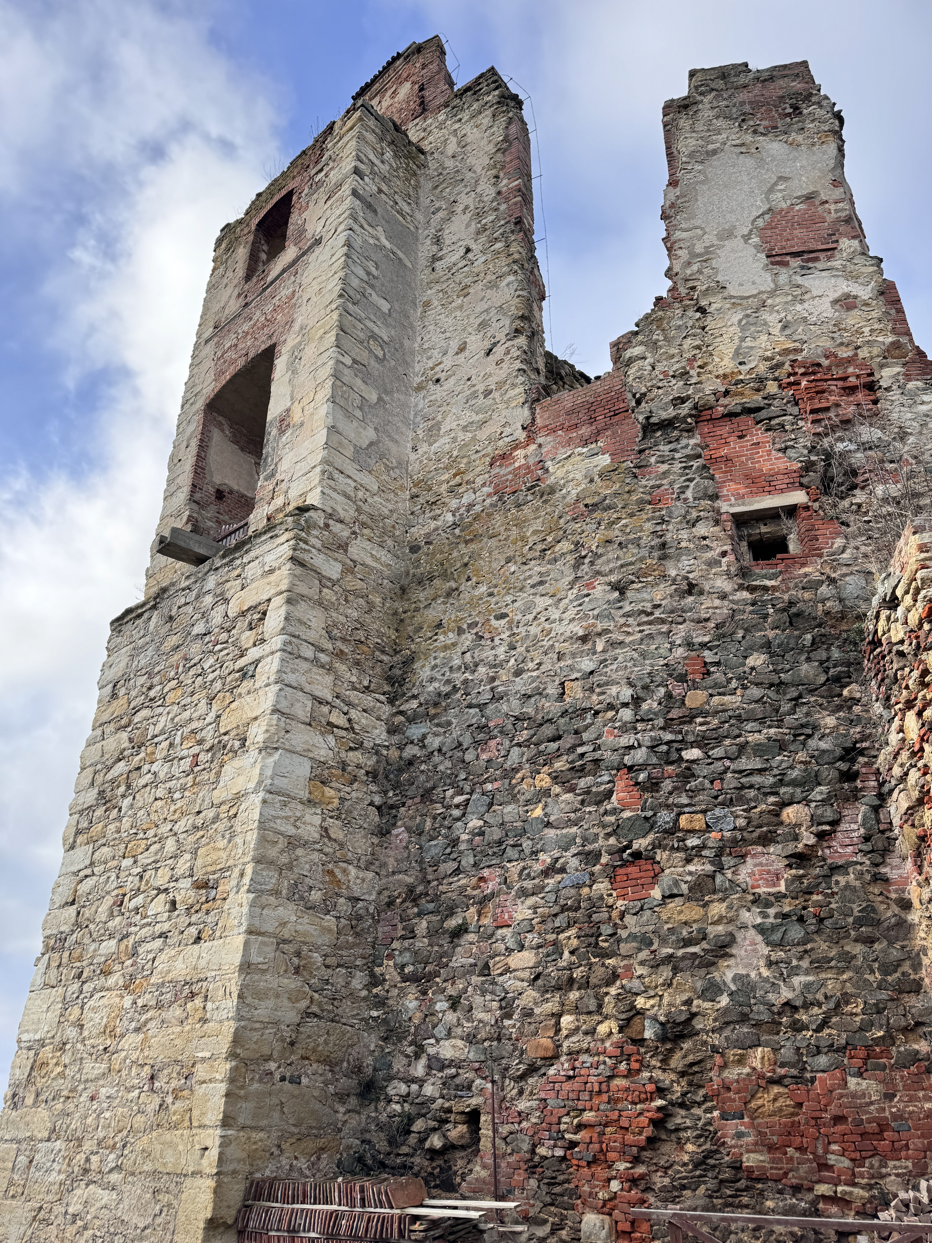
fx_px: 862
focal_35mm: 24
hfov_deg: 56.8
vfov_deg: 71.6
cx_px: 466
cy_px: 622
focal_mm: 6.86
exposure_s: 1/1311
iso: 80
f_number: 1.78
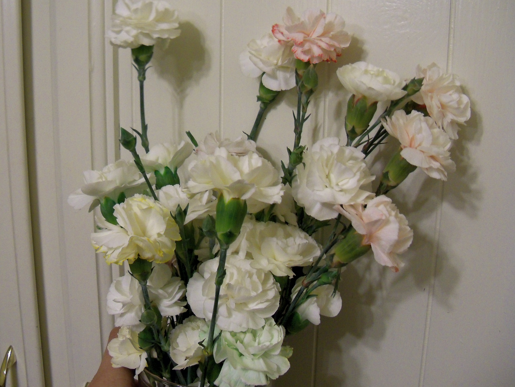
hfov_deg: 48.9
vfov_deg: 37.7
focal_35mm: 38
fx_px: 565
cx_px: 236
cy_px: 189
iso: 320
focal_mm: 6.2
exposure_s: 1/40
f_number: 3.5
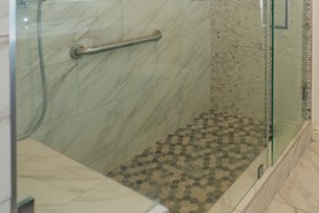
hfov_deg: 54.5
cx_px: 216
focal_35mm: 34
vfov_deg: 34.5
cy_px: -11
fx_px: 301
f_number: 3.5
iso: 100
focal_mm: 14
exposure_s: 1/60
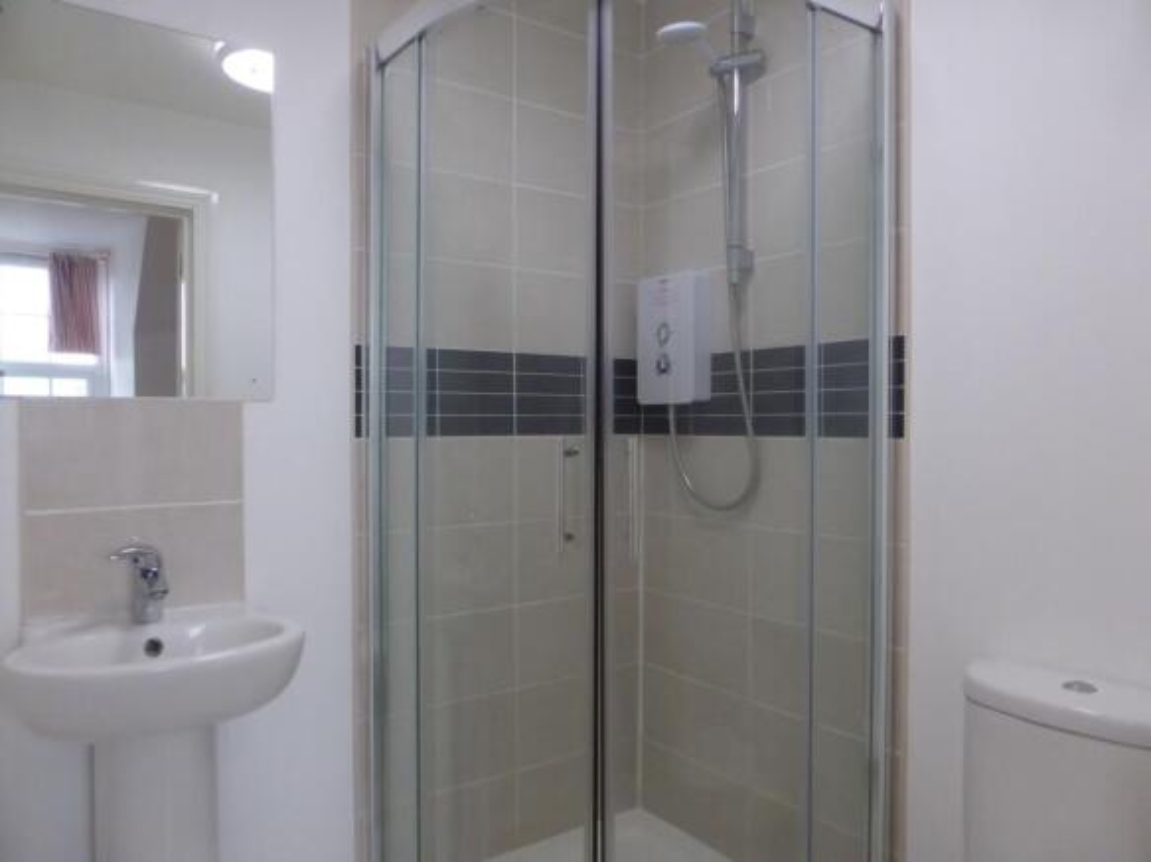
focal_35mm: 25
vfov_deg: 54.9
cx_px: 576
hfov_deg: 69.4
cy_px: 431
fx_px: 831
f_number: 3.3
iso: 400
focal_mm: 4.3
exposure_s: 1/125
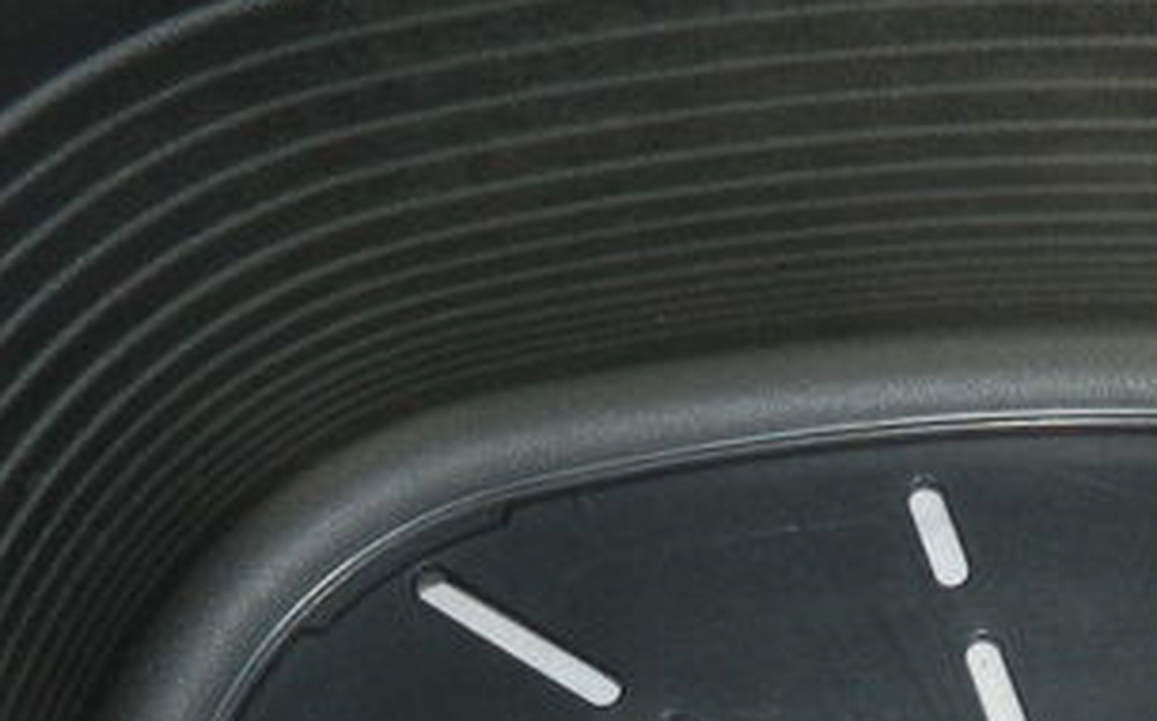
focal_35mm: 87
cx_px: 1043
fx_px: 2741
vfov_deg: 14.3
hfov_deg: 23.2
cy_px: 983
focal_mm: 4.5
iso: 200
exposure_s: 1/30
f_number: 3.1
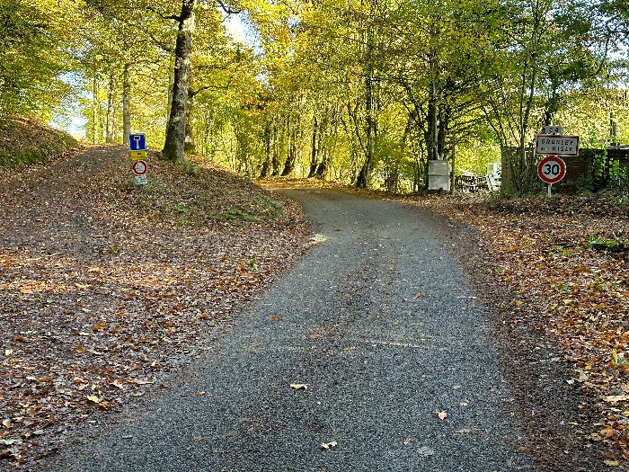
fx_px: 872
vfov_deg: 30.3
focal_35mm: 48
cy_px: 236
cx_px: 314
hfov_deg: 39.7
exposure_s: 1/136
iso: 80
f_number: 1.78
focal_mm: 6.86
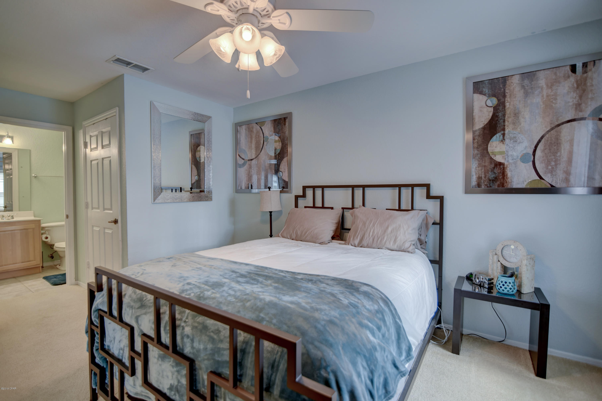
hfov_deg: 96.7
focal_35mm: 16
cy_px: 200
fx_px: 267
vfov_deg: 73.7
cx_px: 301
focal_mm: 16
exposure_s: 1/15
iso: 125
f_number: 2.8
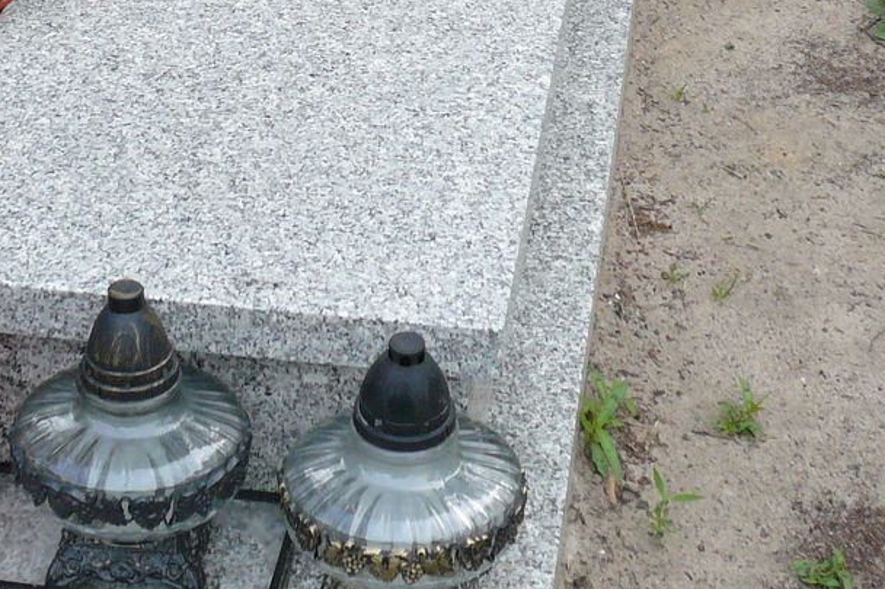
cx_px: 295
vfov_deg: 13.9
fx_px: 2335
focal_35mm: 95
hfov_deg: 21.4
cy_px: -145
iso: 100
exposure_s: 1/250
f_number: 3.1
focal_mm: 6.1
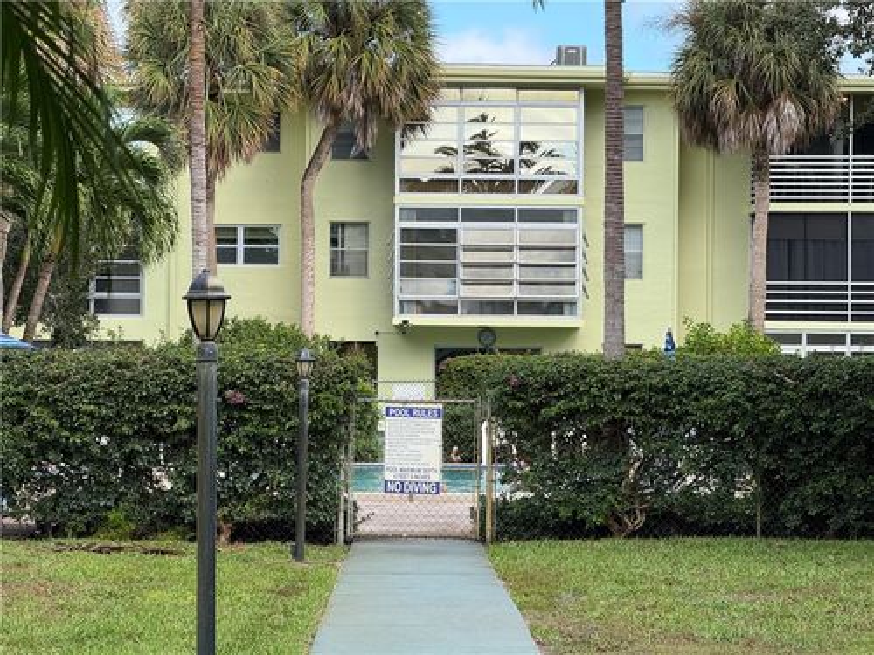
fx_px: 3030
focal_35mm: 120
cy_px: 328
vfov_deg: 12.3
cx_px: 437
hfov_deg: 16.4
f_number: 2.8
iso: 64
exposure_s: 1/511
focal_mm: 15.66
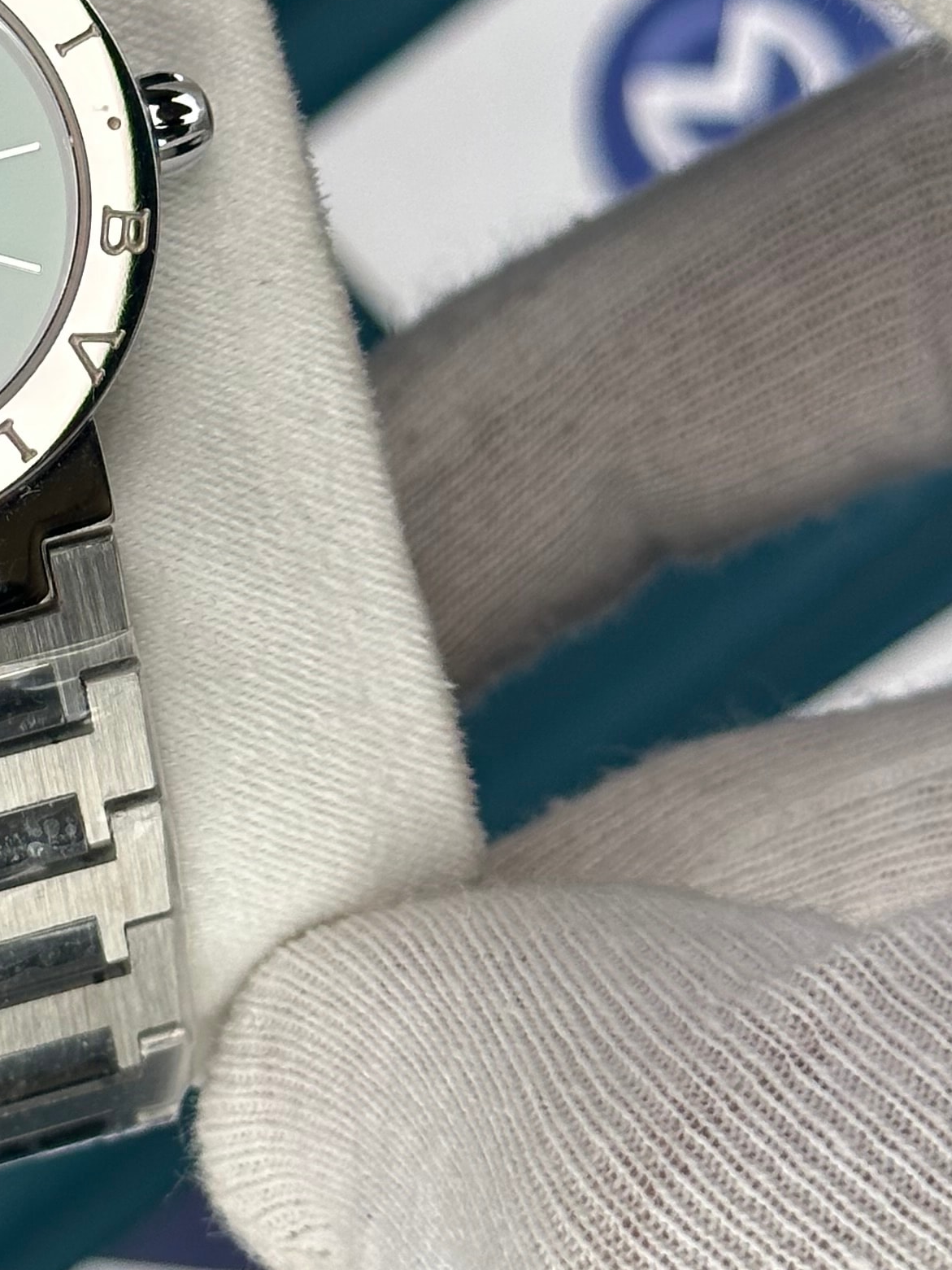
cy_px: 443
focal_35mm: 124
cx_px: -35
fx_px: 4546
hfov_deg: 11.8
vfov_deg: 15.9
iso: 64
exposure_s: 1/1242
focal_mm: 6.86
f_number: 1.78
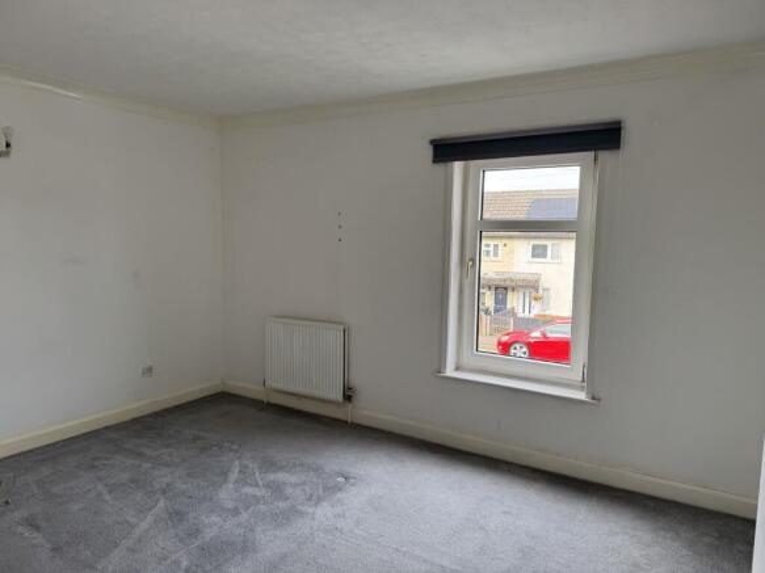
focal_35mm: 24
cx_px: 382
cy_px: 286
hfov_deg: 71.6
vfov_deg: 56.8
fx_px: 530
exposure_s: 1/147
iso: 100
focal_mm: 6.76
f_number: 1.78
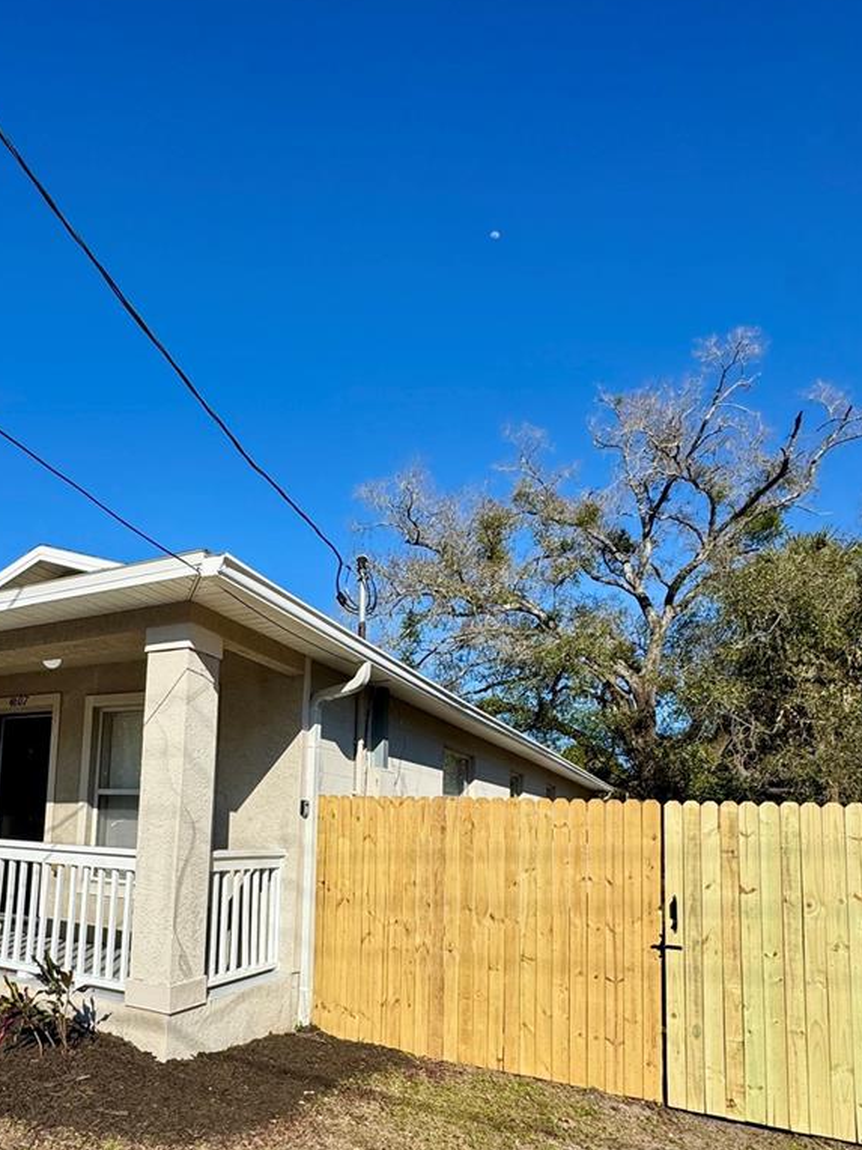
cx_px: 295
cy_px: 760
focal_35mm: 22
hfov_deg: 59.8
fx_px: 730
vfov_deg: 74.2
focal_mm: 2.22
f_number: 2.2
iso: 50
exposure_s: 1/3906
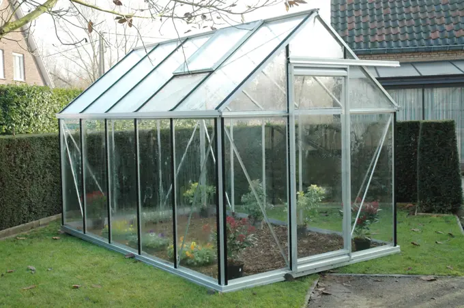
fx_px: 599
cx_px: 232
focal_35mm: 46
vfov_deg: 28.9
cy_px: 154
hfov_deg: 42.4
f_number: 7.1
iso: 400
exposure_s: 1/200
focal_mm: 31
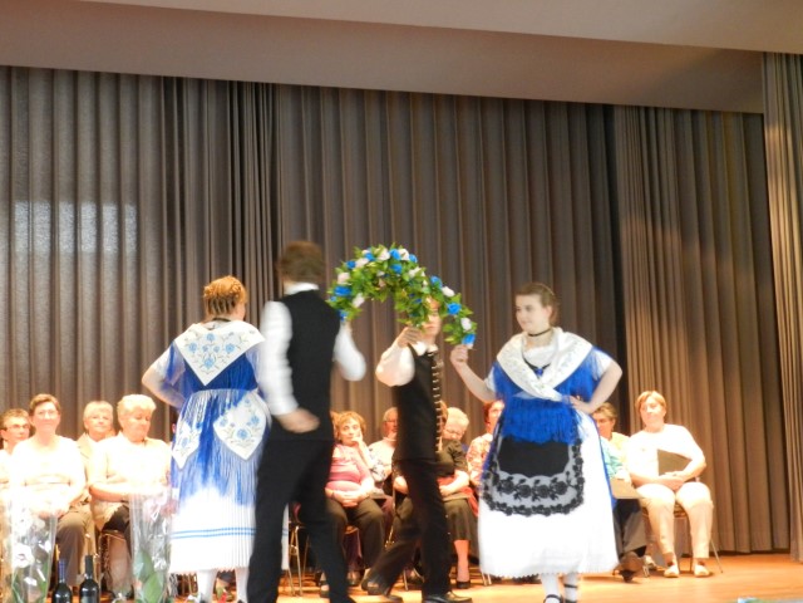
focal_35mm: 60
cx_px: 402
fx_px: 1392
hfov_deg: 32.2
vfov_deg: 24.4
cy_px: 302
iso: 800
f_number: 4.6
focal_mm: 10.7
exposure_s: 1/15
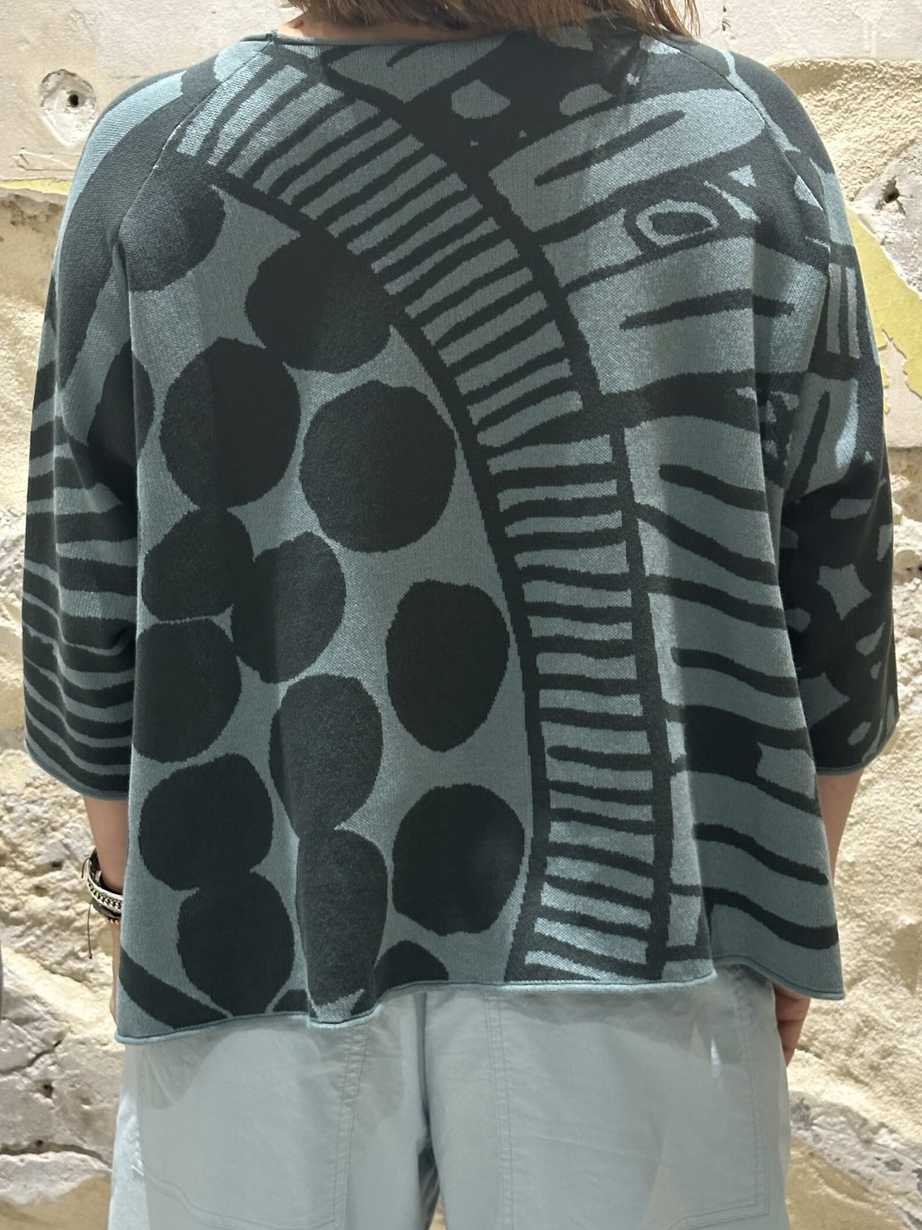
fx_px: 2096
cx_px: 485
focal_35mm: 59
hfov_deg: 24.8
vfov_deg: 32.7
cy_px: 569
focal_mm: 6.86
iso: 250
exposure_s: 1/33
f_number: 1.78
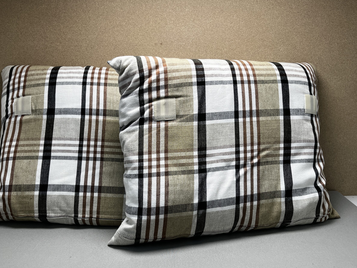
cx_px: 176
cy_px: 136
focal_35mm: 28
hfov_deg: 63.4
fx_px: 289
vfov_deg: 49.7
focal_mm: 5.1
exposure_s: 1/121
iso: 32
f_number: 1.6
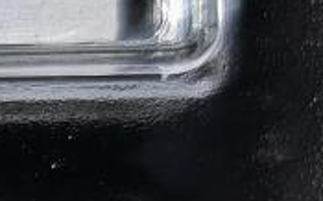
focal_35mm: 545
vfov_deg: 2.4
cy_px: 649
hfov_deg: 3.7
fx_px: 4793
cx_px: -919
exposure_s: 1/202
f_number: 1.63
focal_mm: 5.85
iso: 50
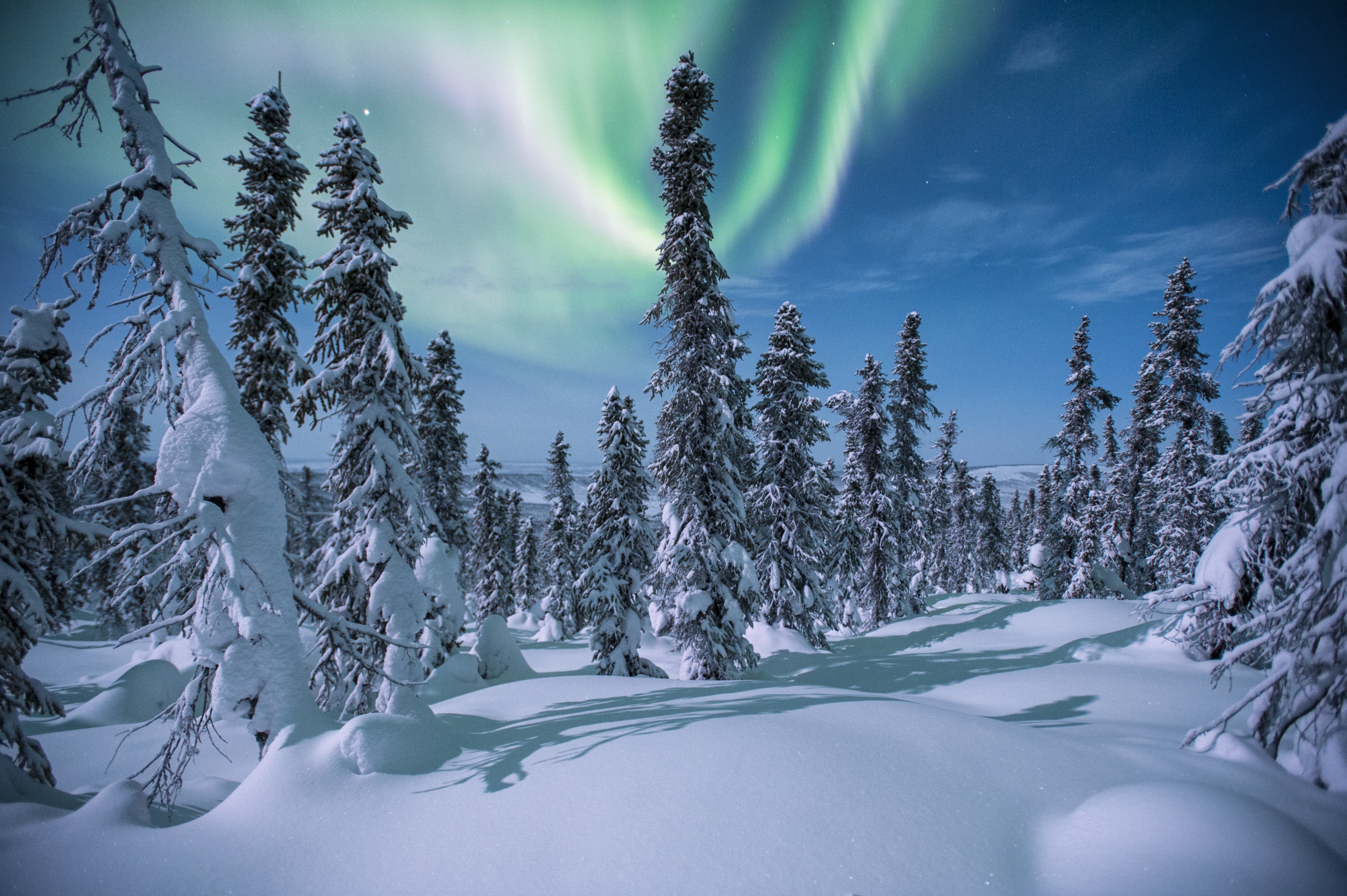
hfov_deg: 93.3
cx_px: 674
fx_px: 636
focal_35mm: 17
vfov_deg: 70.4
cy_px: 448
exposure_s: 1.6
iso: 1600
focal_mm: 17
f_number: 2.8
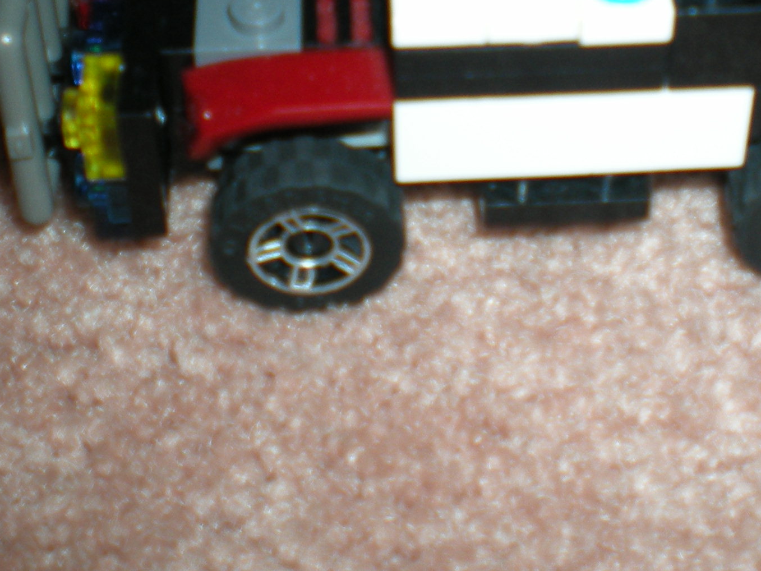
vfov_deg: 16.8
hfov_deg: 22.6
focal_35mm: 86
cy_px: 10
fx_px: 1891
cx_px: 566
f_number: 3.1
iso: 64
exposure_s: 1/60
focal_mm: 6.3
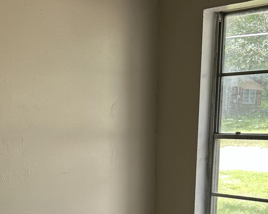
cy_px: 213
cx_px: 90
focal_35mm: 67
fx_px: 531
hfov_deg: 28.1
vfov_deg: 22.0
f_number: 1.5
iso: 50
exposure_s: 1/121
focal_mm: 5.7
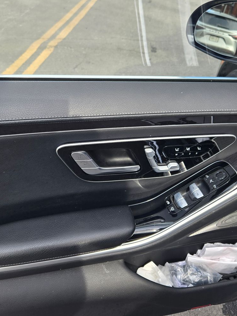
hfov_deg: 38.6
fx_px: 338
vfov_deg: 49.8
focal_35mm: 37
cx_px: 110
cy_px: 126
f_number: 1.8
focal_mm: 5.4
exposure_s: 1/508
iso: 100
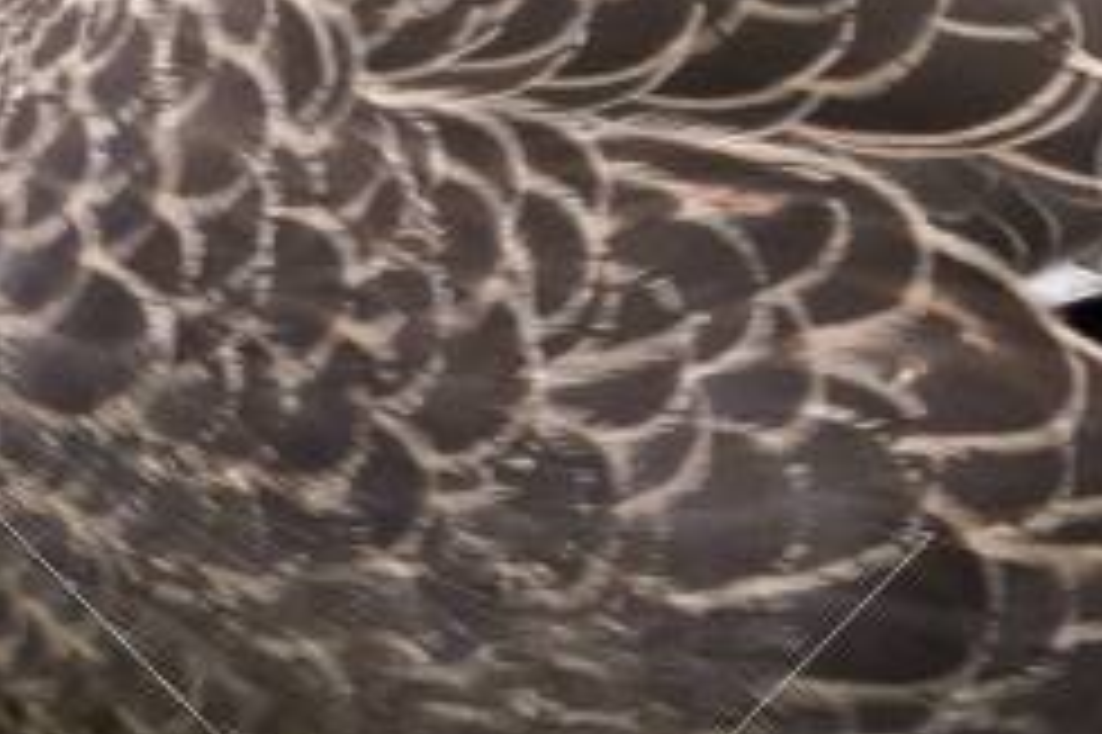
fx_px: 29213
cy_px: 18
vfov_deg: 1.4
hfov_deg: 2.2
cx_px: 468
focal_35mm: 955
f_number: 7.1
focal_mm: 120
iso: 400
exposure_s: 1/200
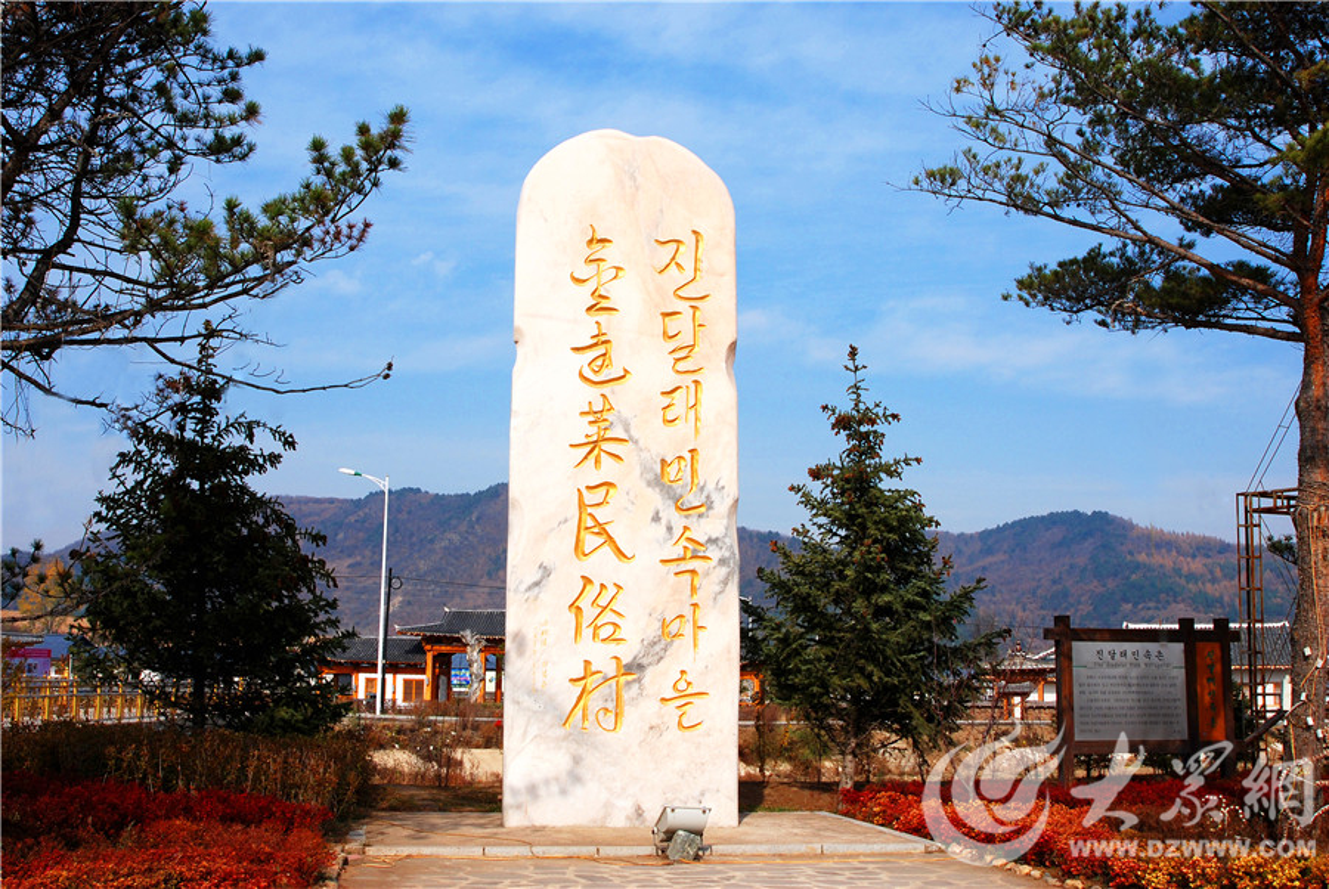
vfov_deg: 37.0
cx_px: 664
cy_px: 444
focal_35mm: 36
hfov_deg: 53.1
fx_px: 1330
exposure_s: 1/320
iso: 100
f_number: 9
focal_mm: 24
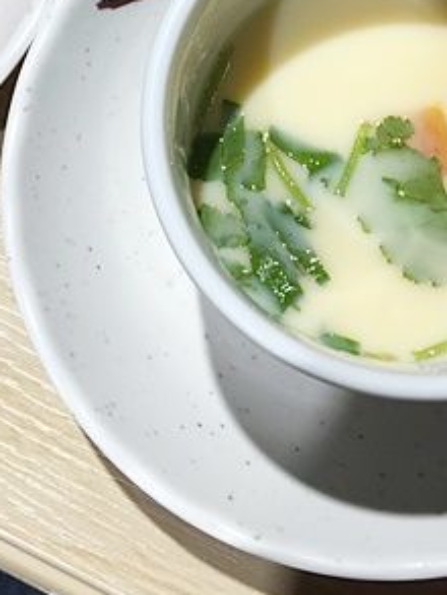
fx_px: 1136
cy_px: 78
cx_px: 175
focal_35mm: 66
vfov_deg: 28.4
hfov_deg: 22.2
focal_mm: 4.15
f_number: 2.2
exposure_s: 1/120
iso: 32
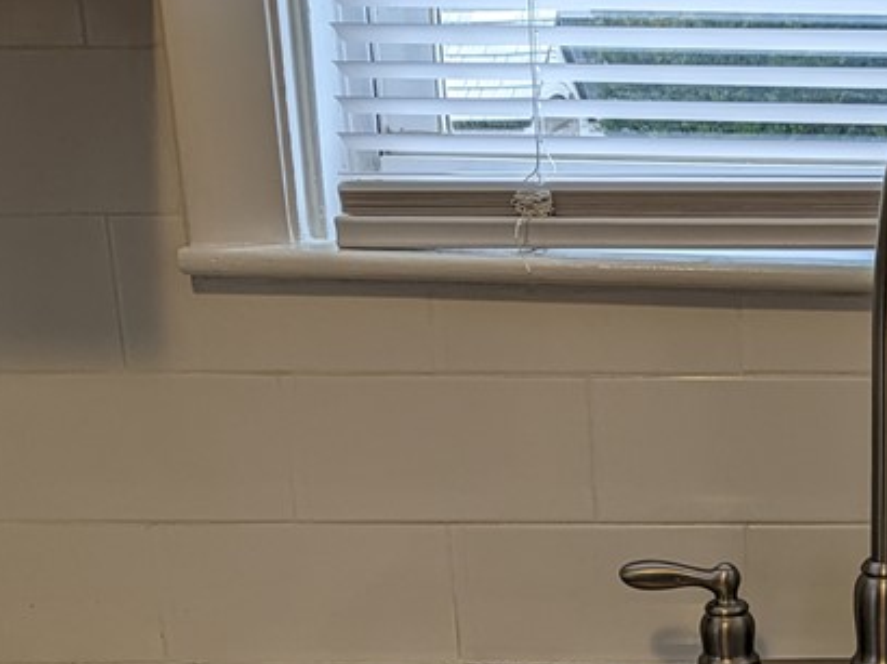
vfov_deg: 23.4
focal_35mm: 60
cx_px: 919
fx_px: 1537
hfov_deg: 29.7
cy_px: 655
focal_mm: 4.53
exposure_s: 1/120
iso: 56
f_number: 1.7
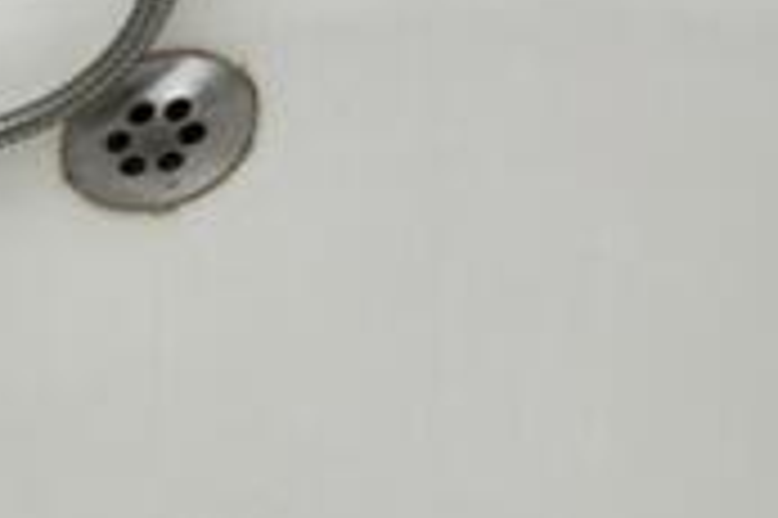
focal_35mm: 83
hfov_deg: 14.3
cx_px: 1943
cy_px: -793
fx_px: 1792
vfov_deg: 12.3
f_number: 8
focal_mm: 14
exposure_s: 1/60
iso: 640
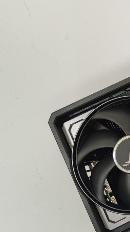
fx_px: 368
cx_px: 249
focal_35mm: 60
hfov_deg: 16.2
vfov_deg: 34.8
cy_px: 101
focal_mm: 6.78
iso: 53
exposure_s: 1/100
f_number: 1.85
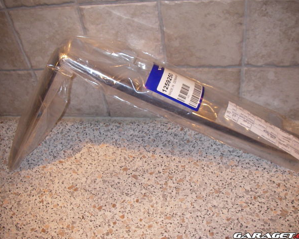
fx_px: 354
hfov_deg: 45.8
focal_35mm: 40
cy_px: 120
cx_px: 158
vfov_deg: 37.4
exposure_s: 1/40
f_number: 3.3
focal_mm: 6.3
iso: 160
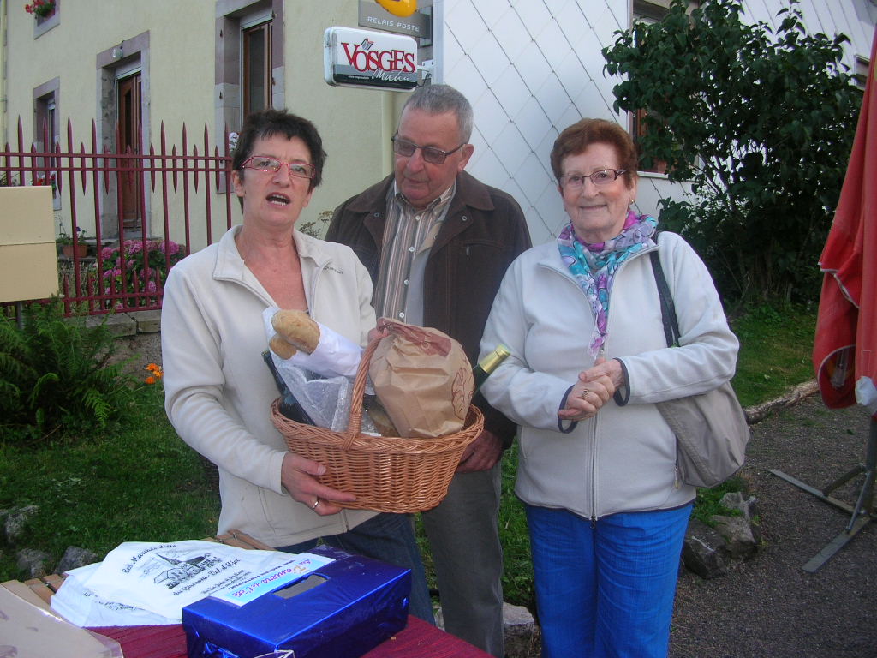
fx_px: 887
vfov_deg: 40.7
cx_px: 438
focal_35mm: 35
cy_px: 329
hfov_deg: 52.6
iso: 50
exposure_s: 1/30
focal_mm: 5.8
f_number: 2.8
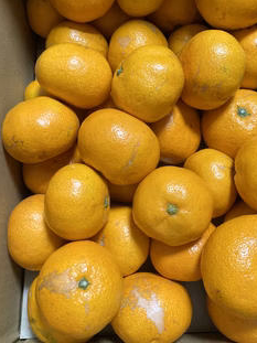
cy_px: 140
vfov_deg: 51.1
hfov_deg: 39.3
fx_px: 357
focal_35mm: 36
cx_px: 162
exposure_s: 1/49
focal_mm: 3.99
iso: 320
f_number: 1.8
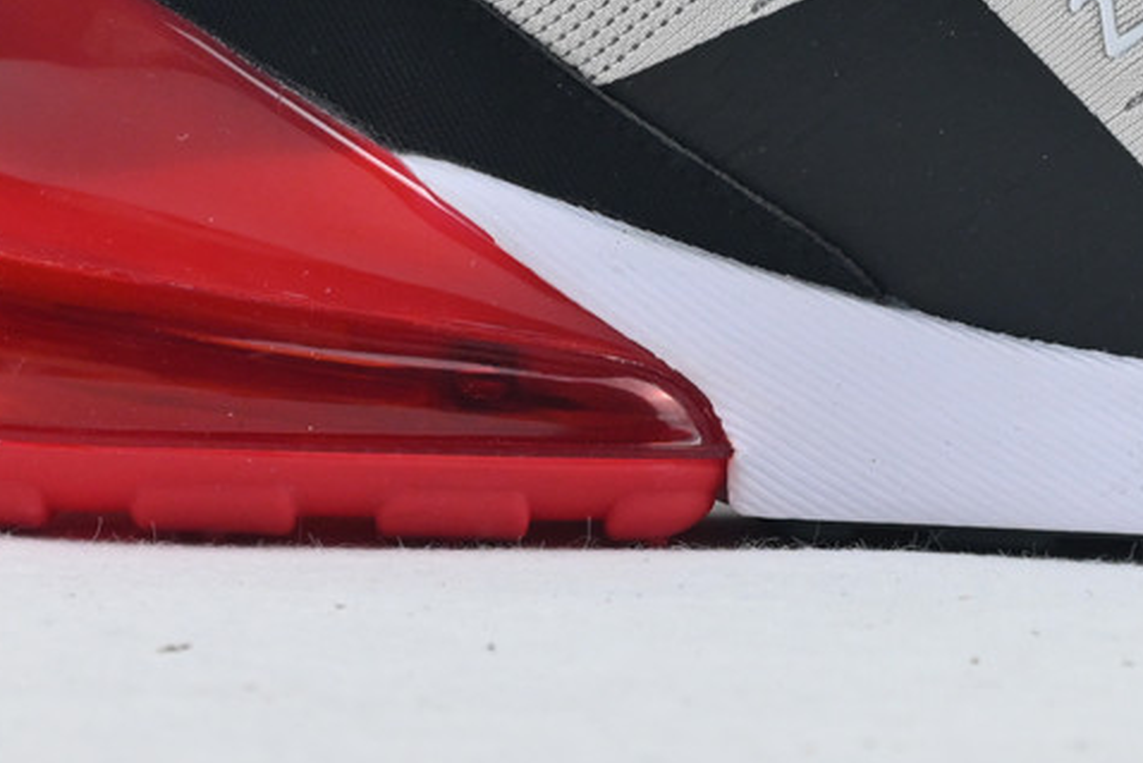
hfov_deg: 17.2
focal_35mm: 119
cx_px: 806
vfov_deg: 11.5
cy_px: 38
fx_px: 3767
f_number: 10
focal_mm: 31.5
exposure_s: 1/125
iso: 1000
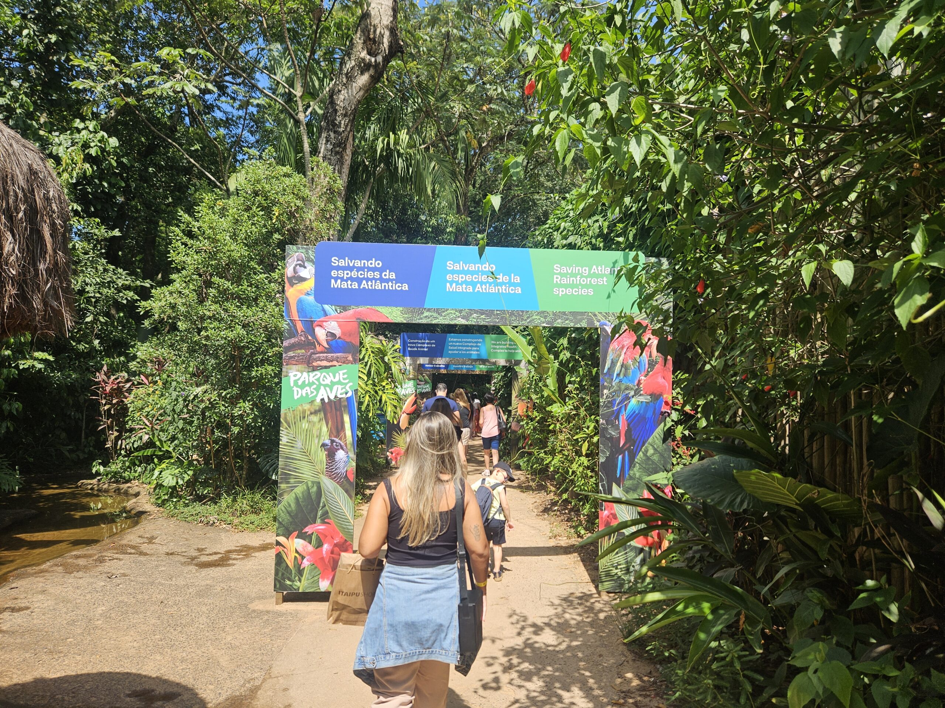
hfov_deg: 73.9
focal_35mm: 23
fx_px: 628
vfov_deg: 58.9
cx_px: 472
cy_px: 354
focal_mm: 5.4
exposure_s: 1/1047
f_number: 1.8
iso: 25
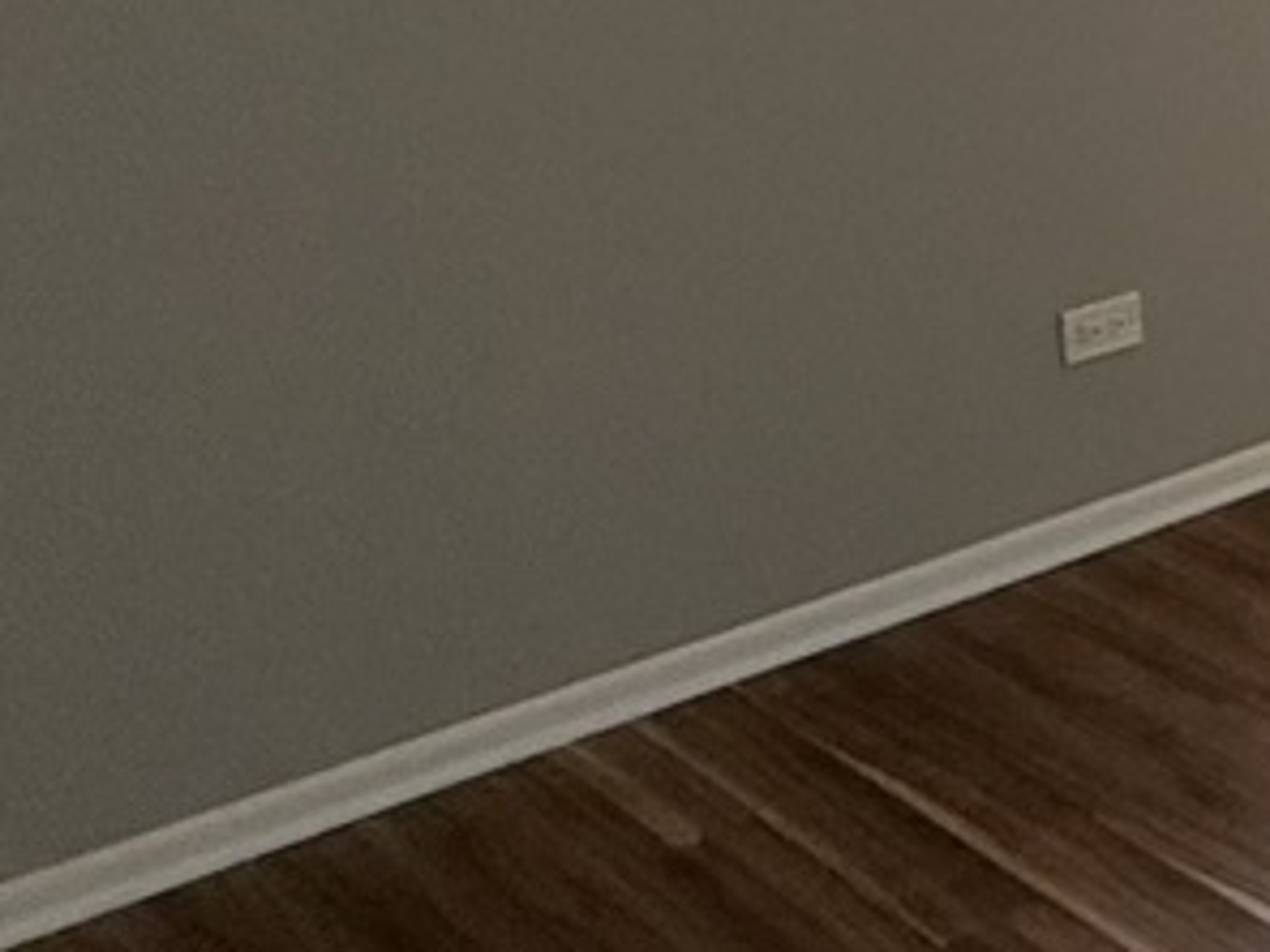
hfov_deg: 22.3
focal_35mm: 68
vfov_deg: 20.9
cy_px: 0
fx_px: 2495
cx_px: 2017
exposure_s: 1/120
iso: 320
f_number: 2.2
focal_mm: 2.22
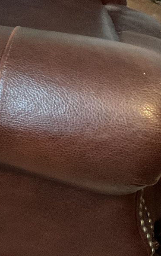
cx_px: -87
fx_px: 547
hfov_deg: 15.4
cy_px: 188
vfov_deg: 26.2
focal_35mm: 78
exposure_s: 1/20
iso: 500
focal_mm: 3
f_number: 1.8
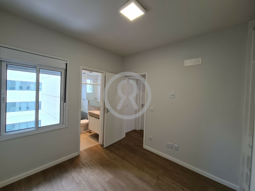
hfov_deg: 106.2
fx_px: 96
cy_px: 96
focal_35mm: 13
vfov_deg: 89.9
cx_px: 128
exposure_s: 1/60
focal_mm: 2.2
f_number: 2.2
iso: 100
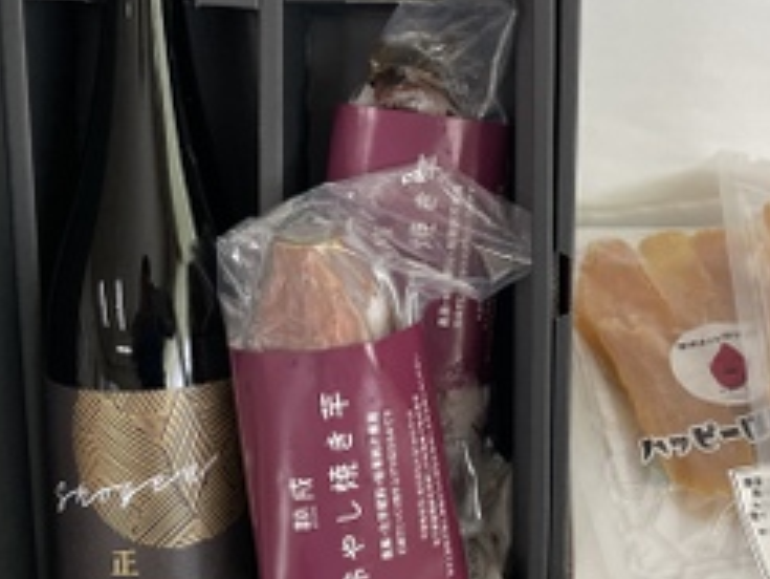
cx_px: 594
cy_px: 242
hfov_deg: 36.4
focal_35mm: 51
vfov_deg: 28.5
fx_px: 1135
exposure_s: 1/113
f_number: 1.6
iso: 125
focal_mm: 4.2
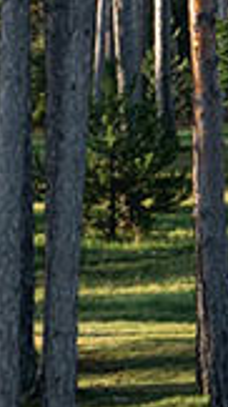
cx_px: 823
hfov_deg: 2.5
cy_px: -445
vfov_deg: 4.4
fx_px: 5175
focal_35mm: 481
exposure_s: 1/200
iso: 320
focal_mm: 55
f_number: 9
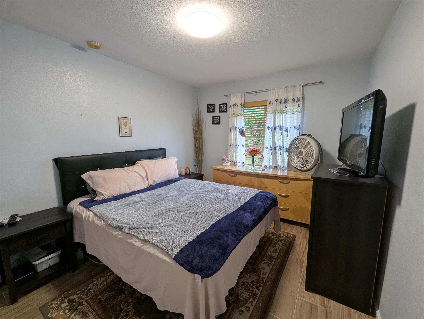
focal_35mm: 13
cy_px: 160
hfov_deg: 106.1
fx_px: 159
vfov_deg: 90.1
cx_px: 212
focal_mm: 1.95
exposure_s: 1/24
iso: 65
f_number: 2.2
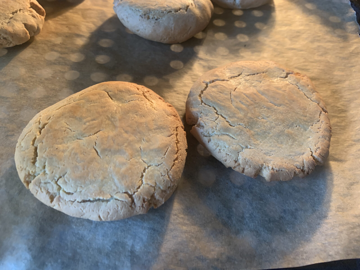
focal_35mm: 26
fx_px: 270
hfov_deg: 67.3
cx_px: 180
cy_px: 135
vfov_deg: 53.1
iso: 320
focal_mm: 4.25
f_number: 1.8
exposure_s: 1/50
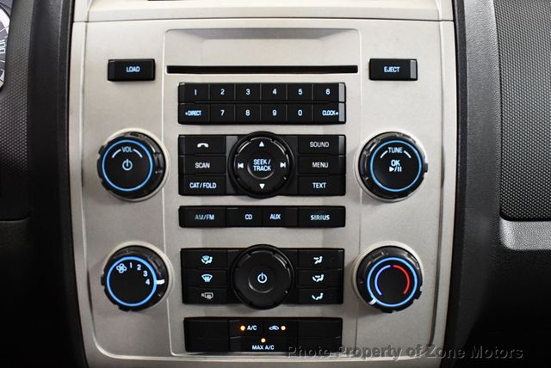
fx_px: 551
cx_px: 276
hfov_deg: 53.1
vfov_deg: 36.9
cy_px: 184
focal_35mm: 36
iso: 3200
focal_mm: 18
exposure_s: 1/60
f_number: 3.5
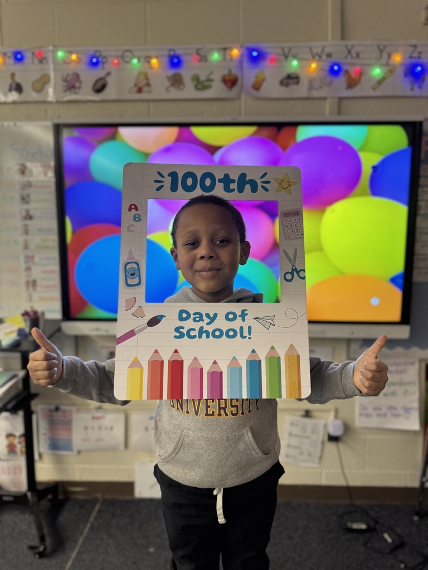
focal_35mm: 24
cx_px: 214
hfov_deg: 56.8
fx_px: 396
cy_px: 285
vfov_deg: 71.6
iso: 250
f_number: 1.78
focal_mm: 6.76
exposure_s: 1/60
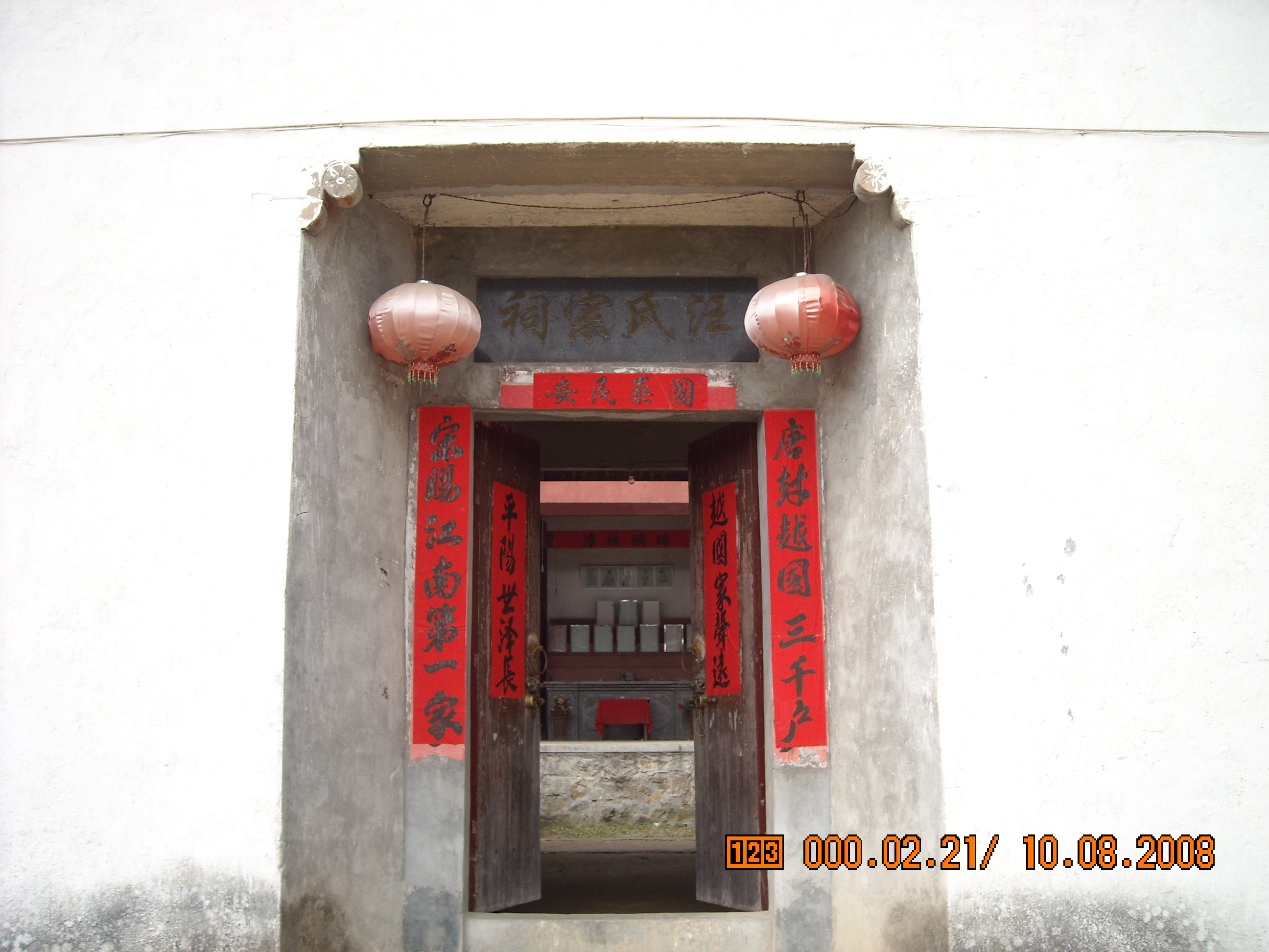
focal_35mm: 35
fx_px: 1283
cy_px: 476
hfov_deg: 52.6
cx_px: 634
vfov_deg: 40.7
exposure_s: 1/337
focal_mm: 5.7
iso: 64
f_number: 2.8
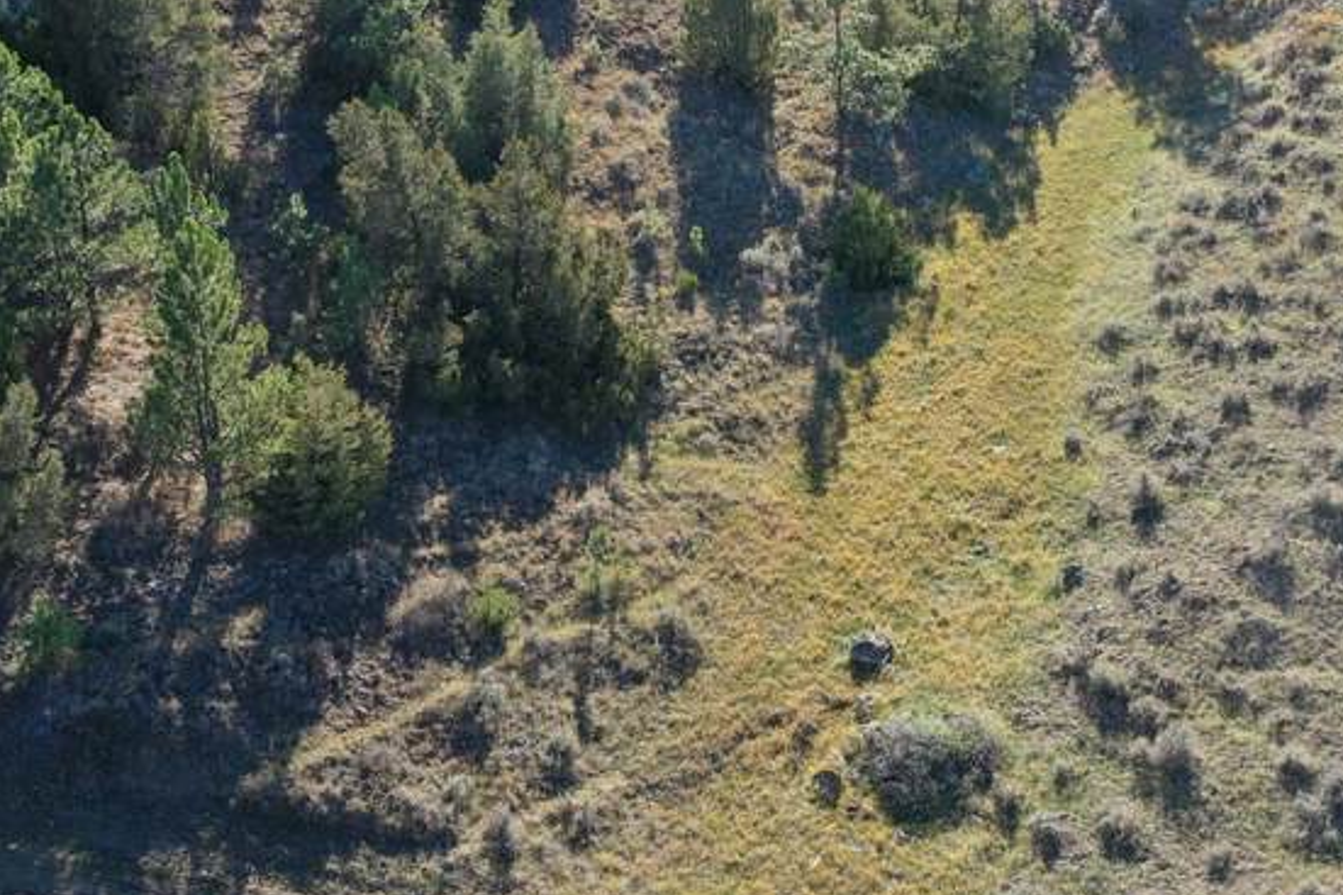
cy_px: 213
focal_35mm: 65
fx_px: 2424
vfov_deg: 20.7
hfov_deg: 30.6
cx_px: 970
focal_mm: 10.26
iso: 100
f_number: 5
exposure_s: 1/200
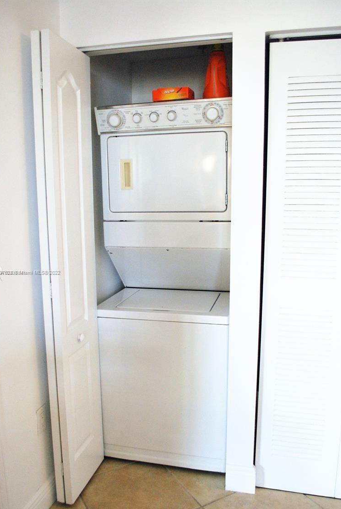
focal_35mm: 29
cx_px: 169
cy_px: 272
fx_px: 411
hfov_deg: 45.1
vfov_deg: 63.5
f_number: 5
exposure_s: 1/100
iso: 800
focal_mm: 18
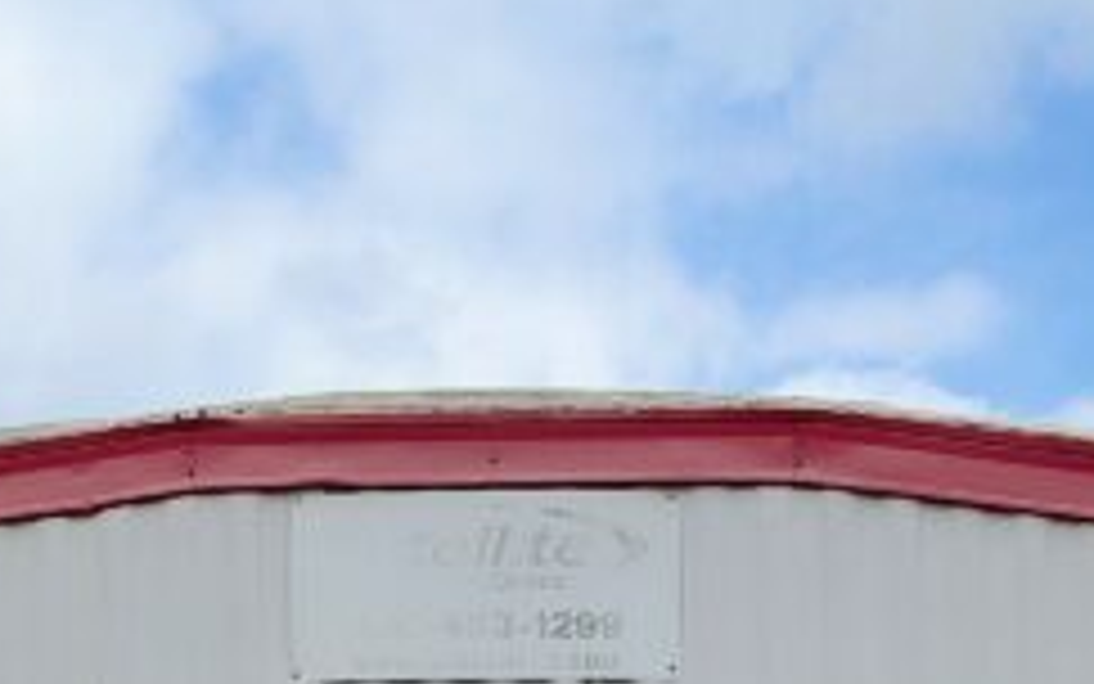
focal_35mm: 107
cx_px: 576
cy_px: 1395
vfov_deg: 11.1
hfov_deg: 19.5
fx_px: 3191
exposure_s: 1/2567
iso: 100
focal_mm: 5.56
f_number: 1.8
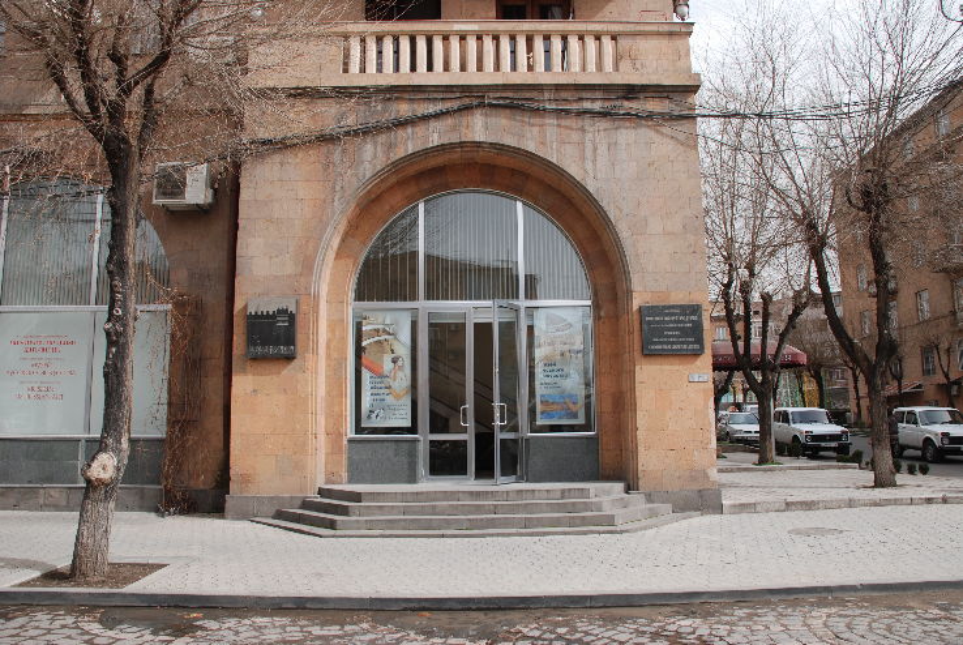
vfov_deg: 48.0
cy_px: 322
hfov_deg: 67.3
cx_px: 482
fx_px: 723
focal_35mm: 27
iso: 100
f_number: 7.1
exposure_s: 1/200
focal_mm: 18
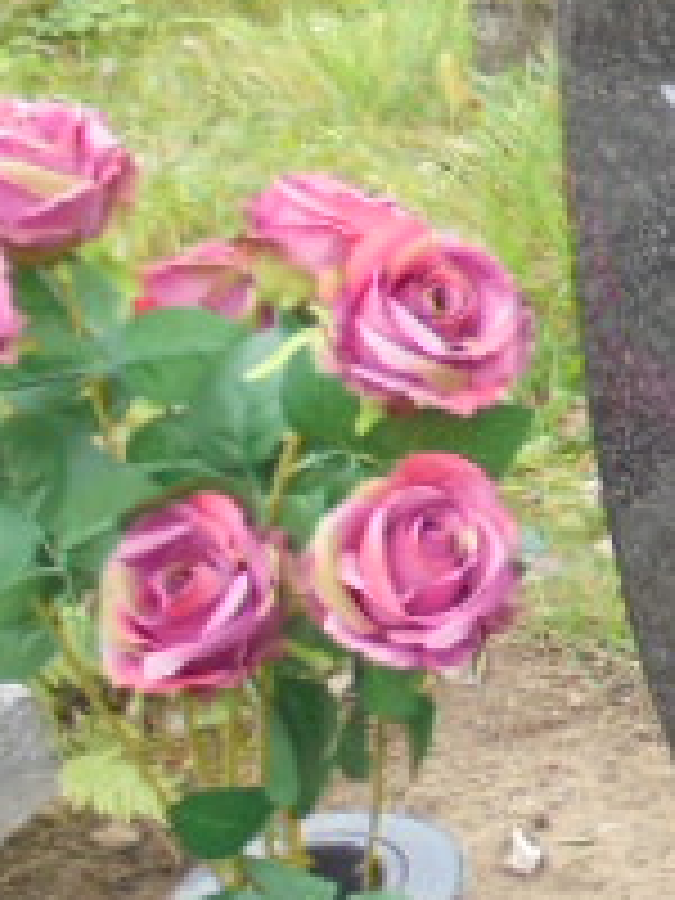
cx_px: 1350
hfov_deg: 13.6
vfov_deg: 21.1
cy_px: 472
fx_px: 2418
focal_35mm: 93
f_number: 3.7
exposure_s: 1/50
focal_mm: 5.3
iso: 100
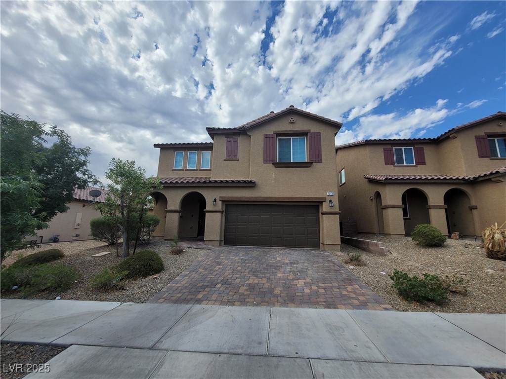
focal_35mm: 13
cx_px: 253
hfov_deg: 106.2
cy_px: 190
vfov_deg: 89.9
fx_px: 190
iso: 64
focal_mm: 2.2
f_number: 2.2
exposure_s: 1/1894
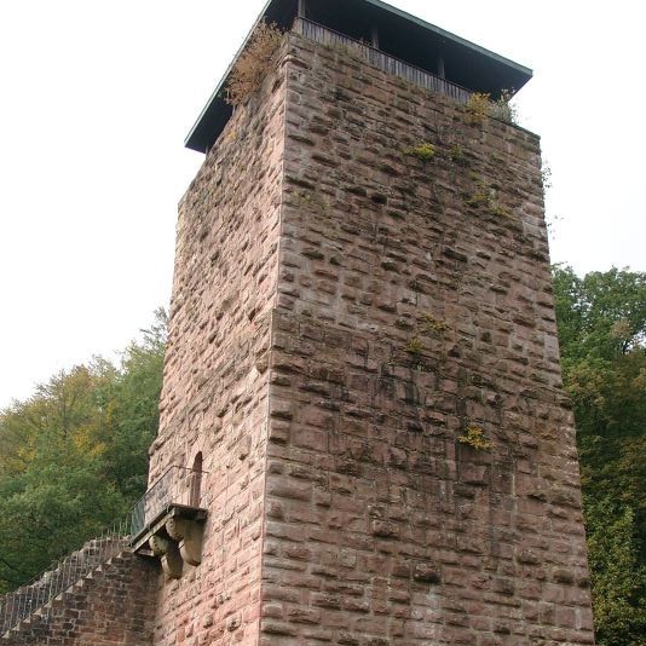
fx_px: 950
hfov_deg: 37.5
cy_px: 436
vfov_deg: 37.1
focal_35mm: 45
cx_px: 344
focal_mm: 7.13
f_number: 4
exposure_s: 1/240
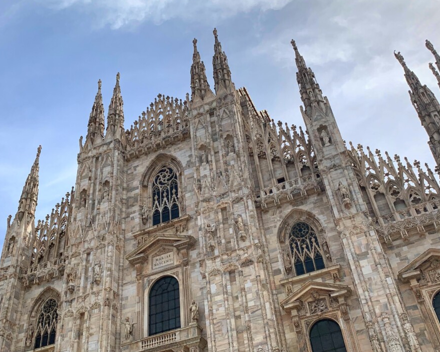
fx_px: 482
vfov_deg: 40.1
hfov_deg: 49.0
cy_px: 195
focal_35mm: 37
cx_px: 196
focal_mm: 4.25
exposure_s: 1/3521
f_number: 1.8
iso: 25
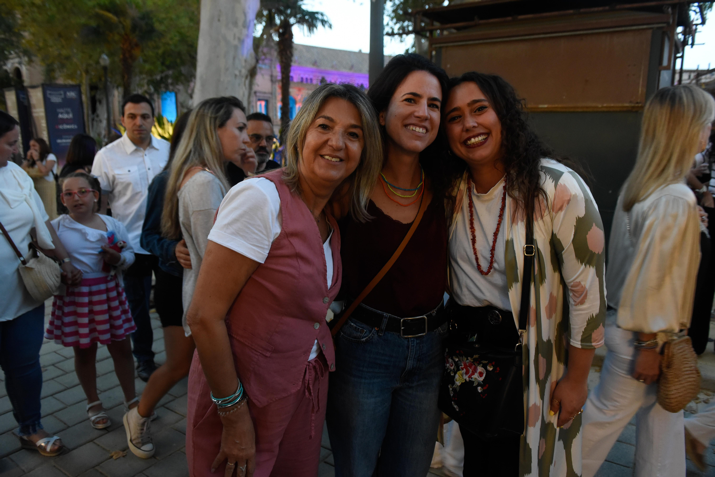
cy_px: 238
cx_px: 358
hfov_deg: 73.7
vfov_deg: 53.2
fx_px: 477
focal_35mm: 24
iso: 3200
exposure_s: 1/80
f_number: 4
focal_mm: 24
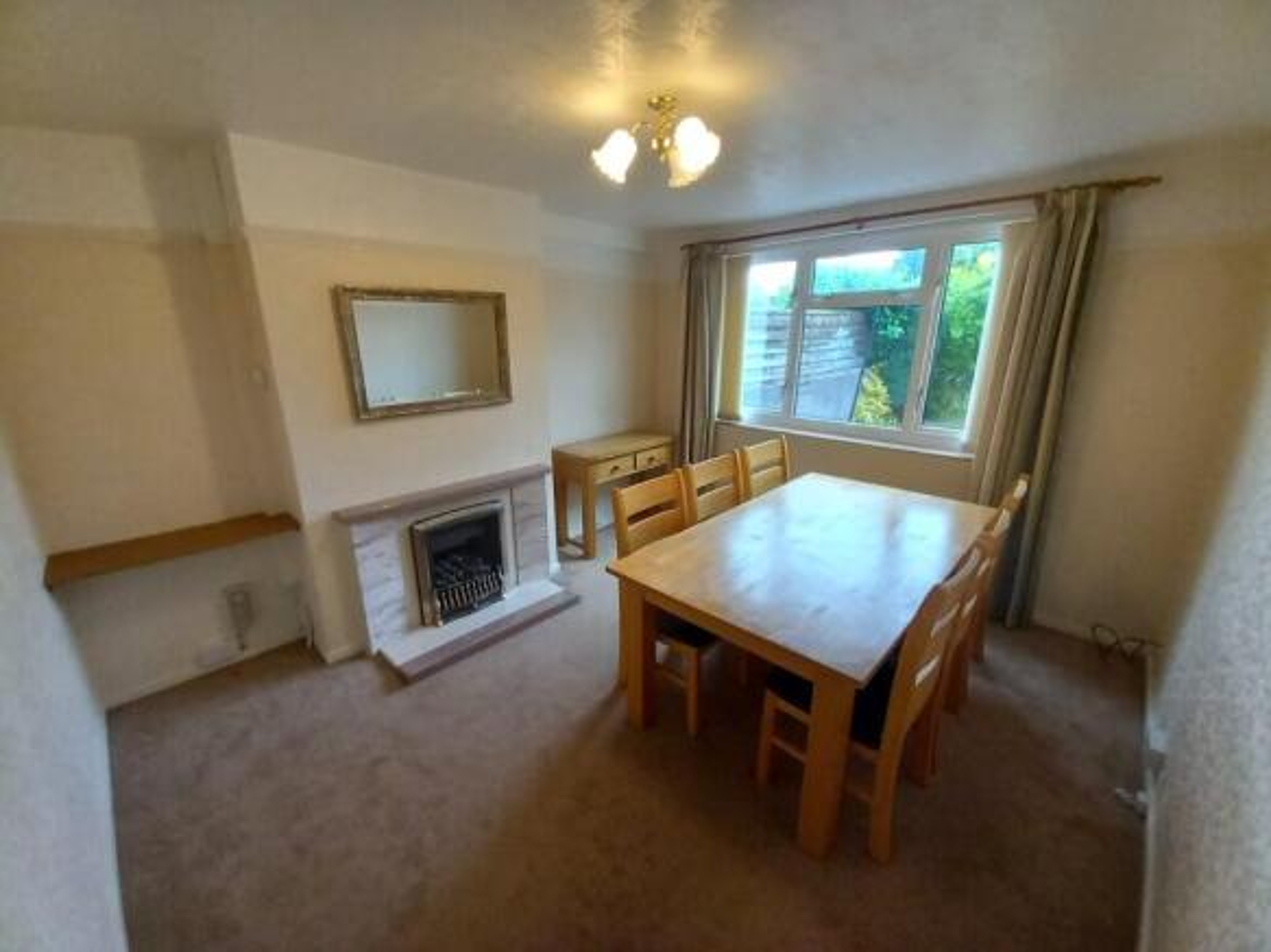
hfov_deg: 106.2
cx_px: 636
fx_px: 477
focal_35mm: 13
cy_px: 476
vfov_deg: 89.9
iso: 160
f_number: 2.2
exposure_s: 1/50
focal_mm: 1.13
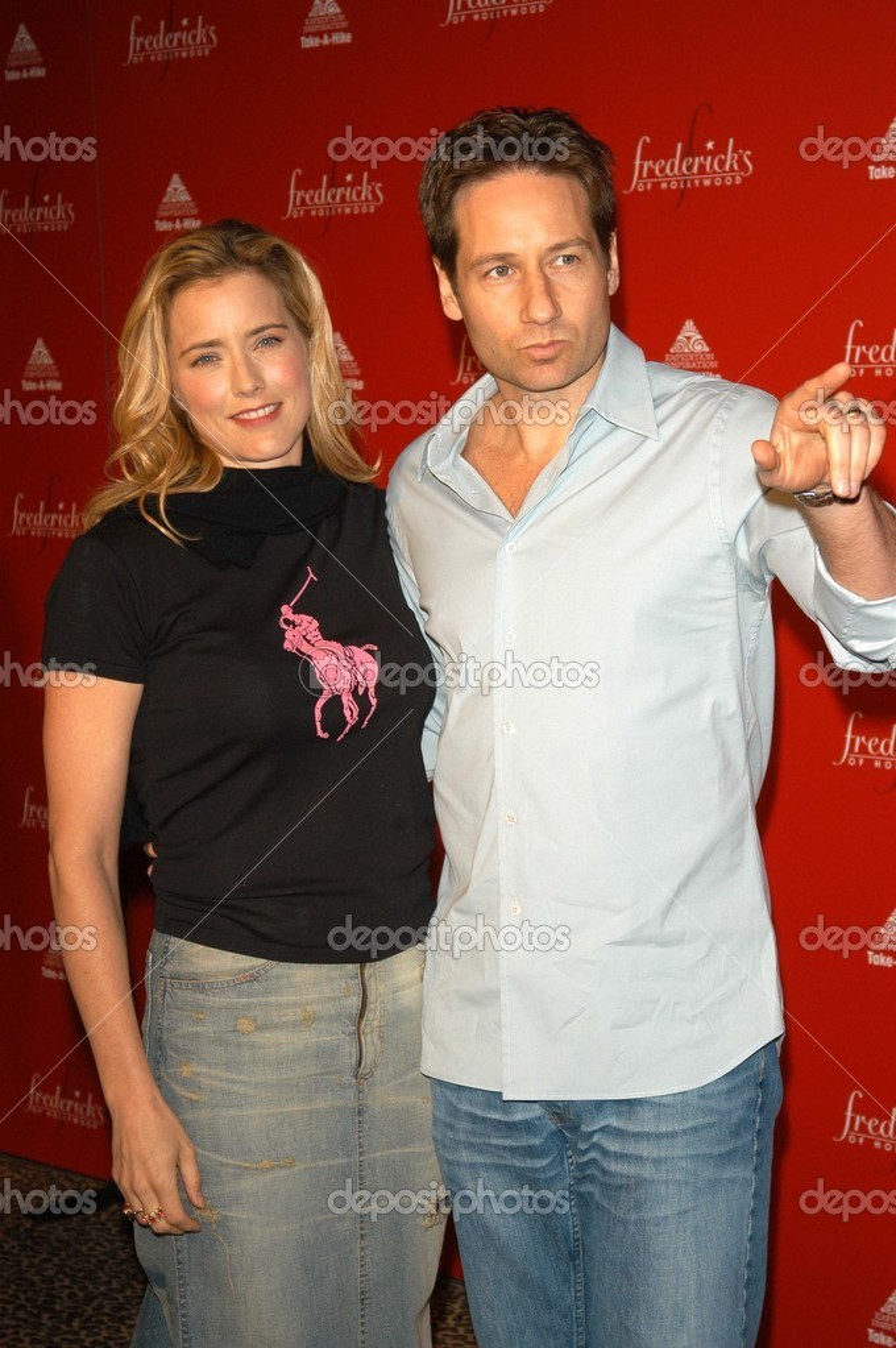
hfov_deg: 18.1
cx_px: 448
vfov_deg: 27.0
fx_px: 2805
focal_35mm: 75
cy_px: 674
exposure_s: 1/180
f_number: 5.6
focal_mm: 50
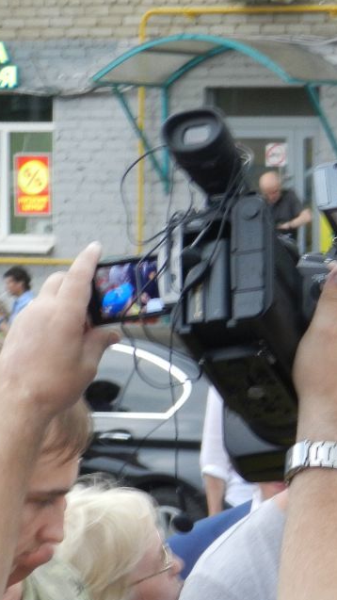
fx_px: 2925
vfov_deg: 11.7
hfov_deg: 6.6
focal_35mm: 184
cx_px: 364
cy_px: 283
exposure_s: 1/30
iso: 250
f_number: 4.4
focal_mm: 14.9
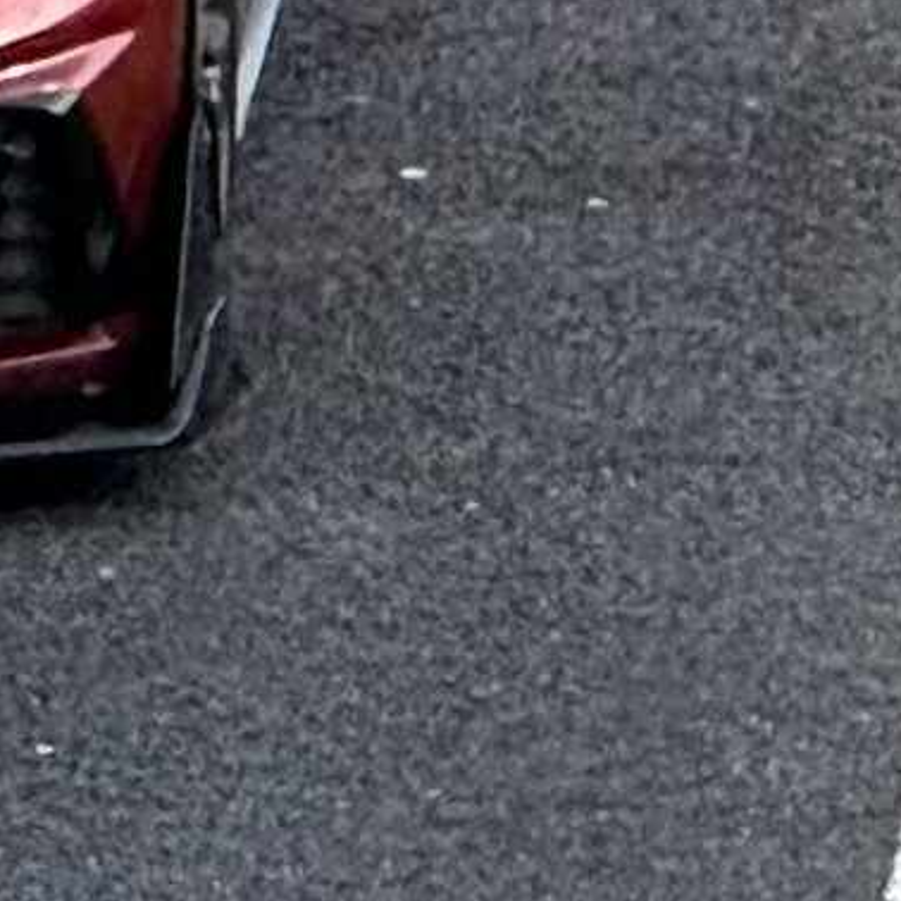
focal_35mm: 525
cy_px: -627
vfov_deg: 3.3
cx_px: -727
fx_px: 15460
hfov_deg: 3.3
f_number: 2.8
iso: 50
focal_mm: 15.66
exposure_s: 1/267
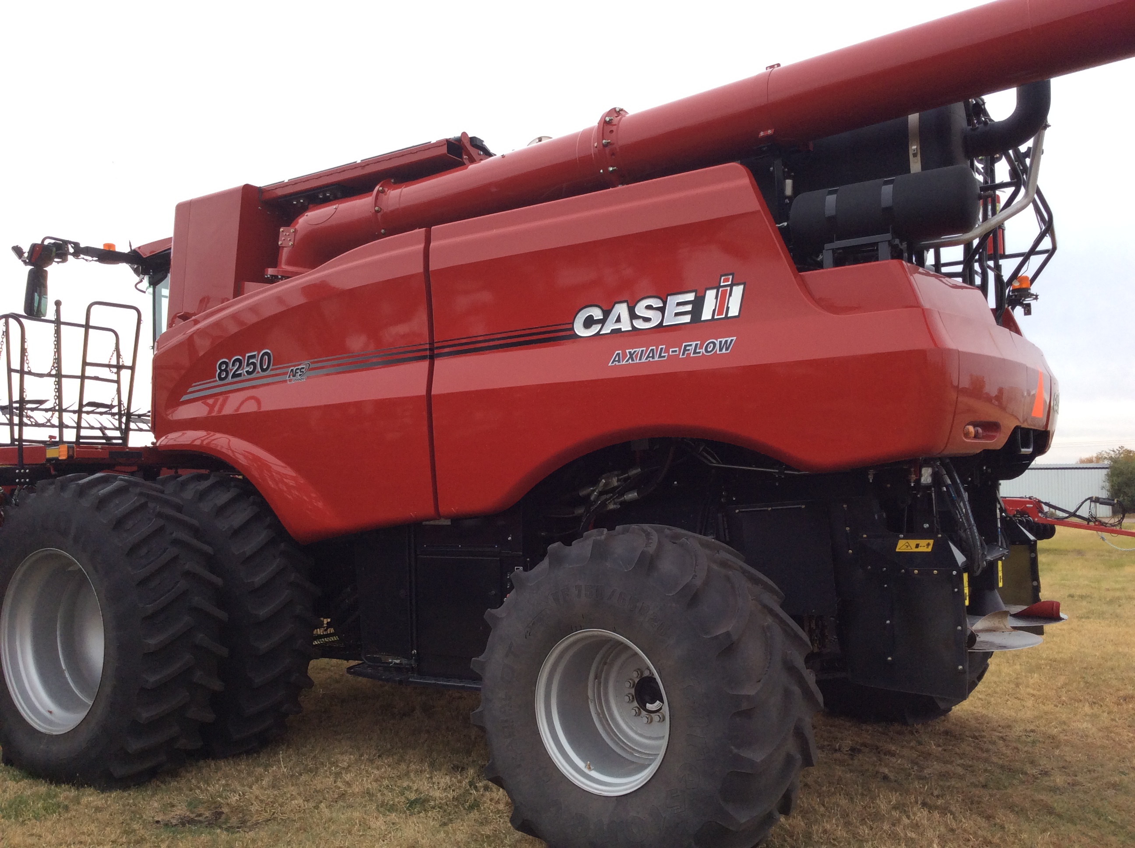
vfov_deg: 44.1
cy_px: 424
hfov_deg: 56.9
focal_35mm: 32
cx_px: 568
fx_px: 1048
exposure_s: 1/386
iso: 32
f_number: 2.4
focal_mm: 3.3
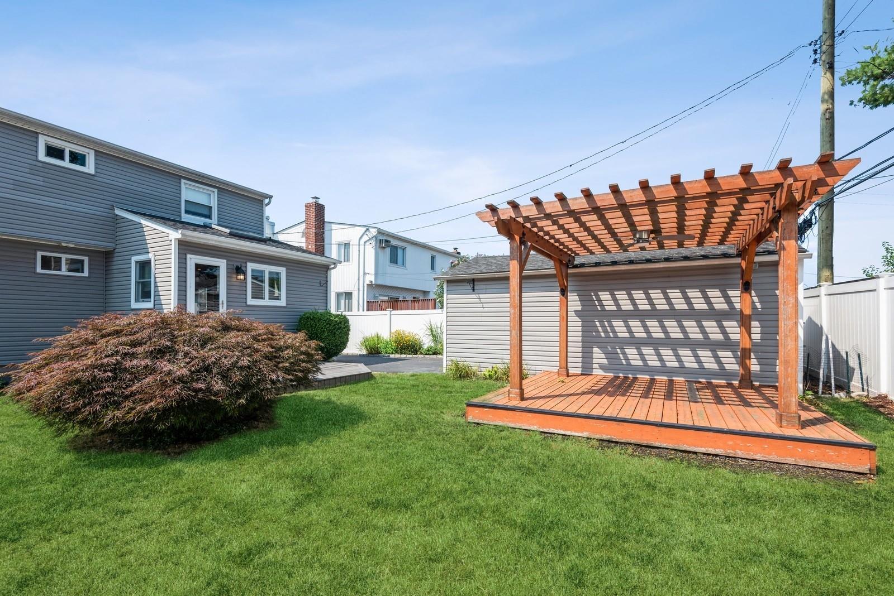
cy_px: 298
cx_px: 447
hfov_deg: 96.7
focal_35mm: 16
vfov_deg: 73.8
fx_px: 397
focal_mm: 16
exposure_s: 1/250
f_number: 9
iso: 200
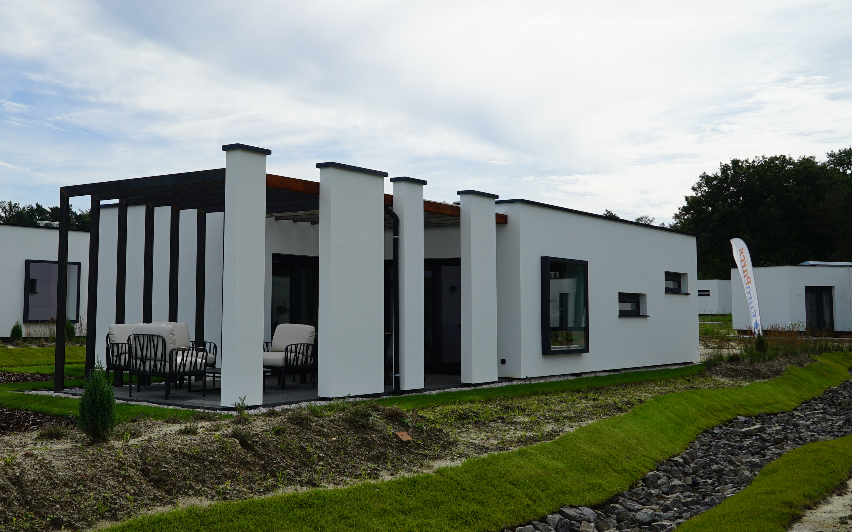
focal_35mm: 41
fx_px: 952
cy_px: 224
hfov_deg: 47.4
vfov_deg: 31.2
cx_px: 281
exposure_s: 1/160
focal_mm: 30
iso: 100
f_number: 14
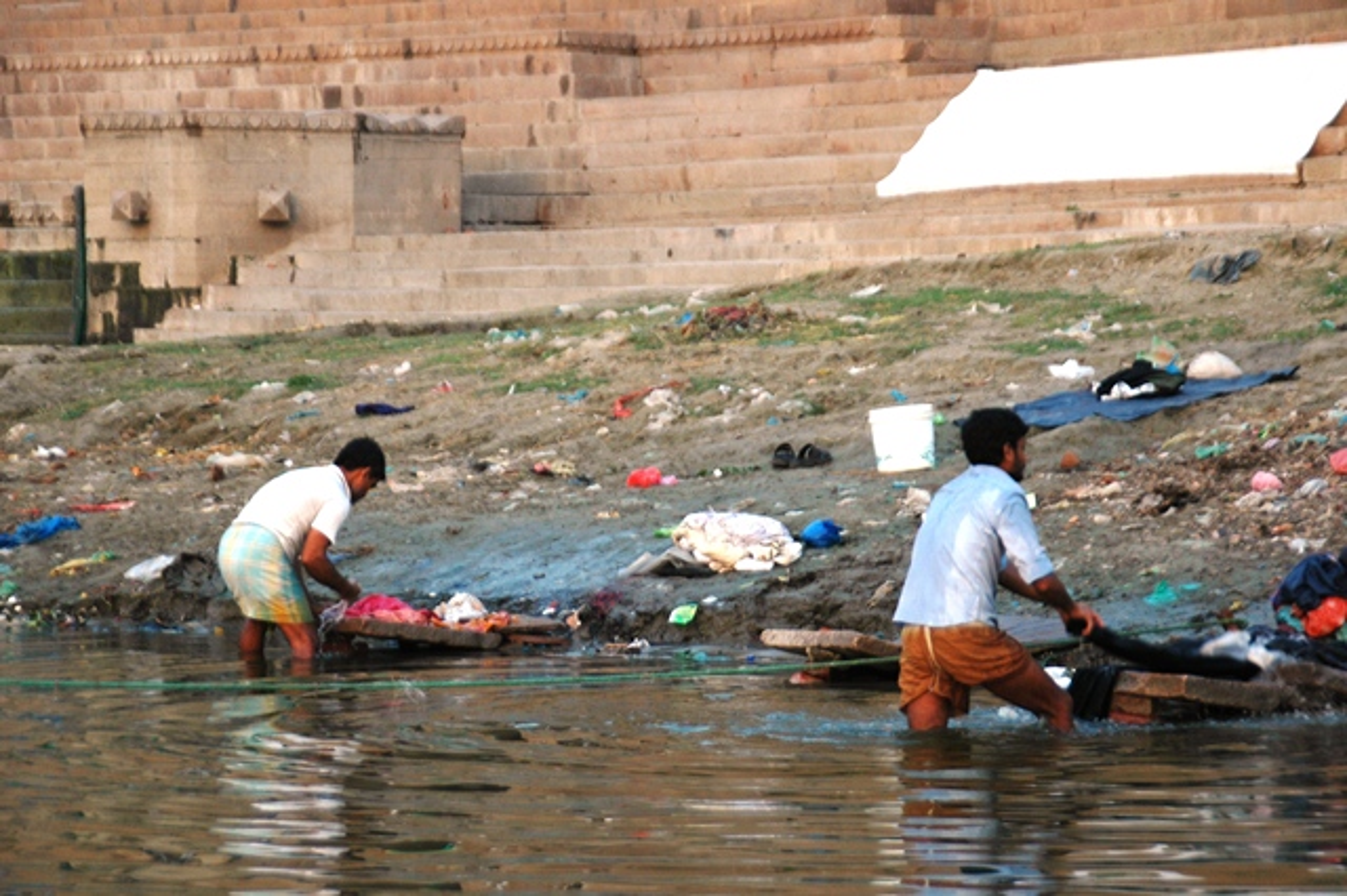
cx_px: 674
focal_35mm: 138
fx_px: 5161
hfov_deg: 14.9
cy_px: 448
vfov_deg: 9.9
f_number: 6
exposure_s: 1/125
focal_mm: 92
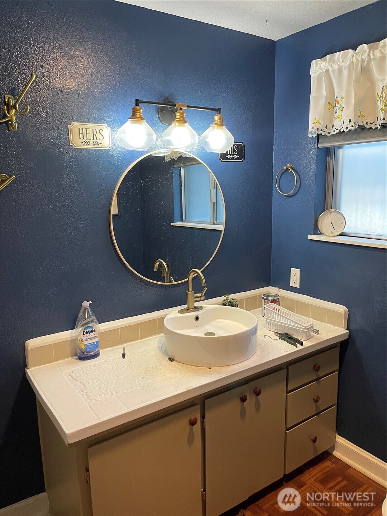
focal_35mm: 25
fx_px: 373
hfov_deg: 54.9
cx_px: 194
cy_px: 258
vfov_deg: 69.4
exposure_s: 1/60
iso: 125
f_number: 1.6
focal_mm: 5.1
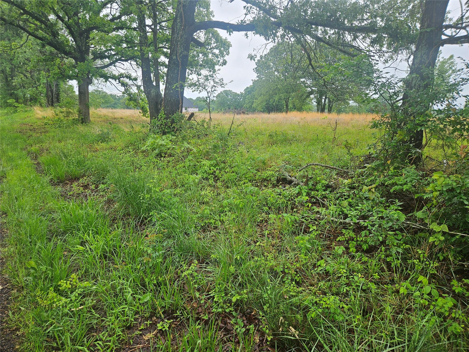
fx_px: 312
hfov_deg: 73.9
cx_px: 234
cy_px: 176
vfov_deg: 58.9
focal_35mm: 23
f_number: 1.8
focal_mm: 5.4
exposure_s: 1/377
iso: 25
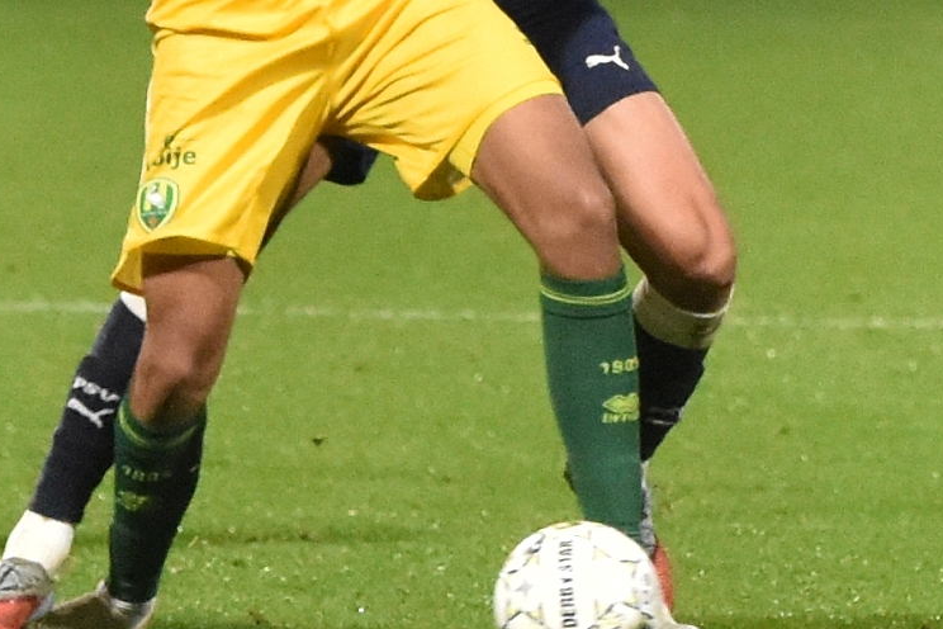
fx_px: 11158
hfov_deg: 4.8
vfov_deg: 3.2
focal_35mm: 426
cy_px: 30
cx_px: 227
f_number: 2.8
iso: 2500
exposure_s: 1/500
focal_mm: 110
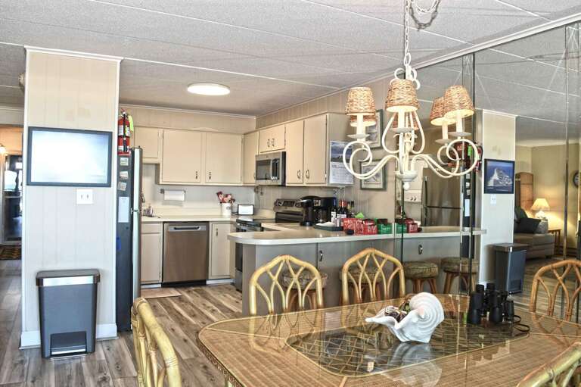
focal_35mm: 27
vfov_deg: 47.9
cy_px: 194
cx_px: 290
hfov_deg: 67.4
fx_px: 435
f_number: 6.3
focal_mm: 18
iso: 640
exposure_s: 1/30
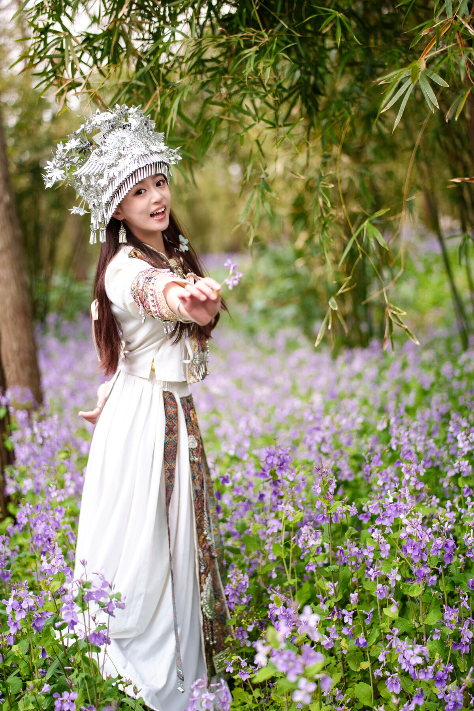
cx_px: 237
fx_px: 987
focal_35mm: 50
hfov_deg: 27.0
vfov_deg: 39.6
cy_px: 356
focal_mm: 50
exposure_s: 1/800
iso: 100
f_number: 1.4
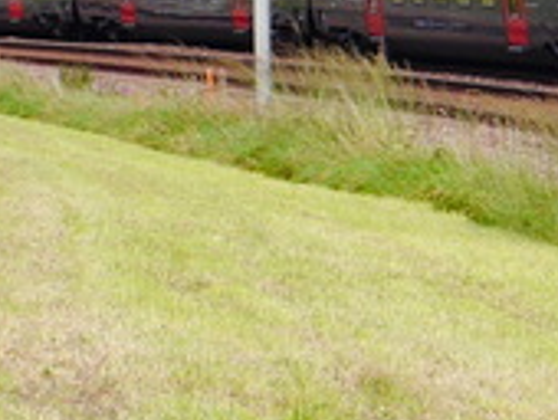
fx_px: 4568
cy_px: -248
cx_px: 968
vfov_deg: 5.2
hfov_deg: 6.8
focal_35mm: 283
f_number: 7.1
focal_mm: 24
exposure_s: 1/250
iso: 160
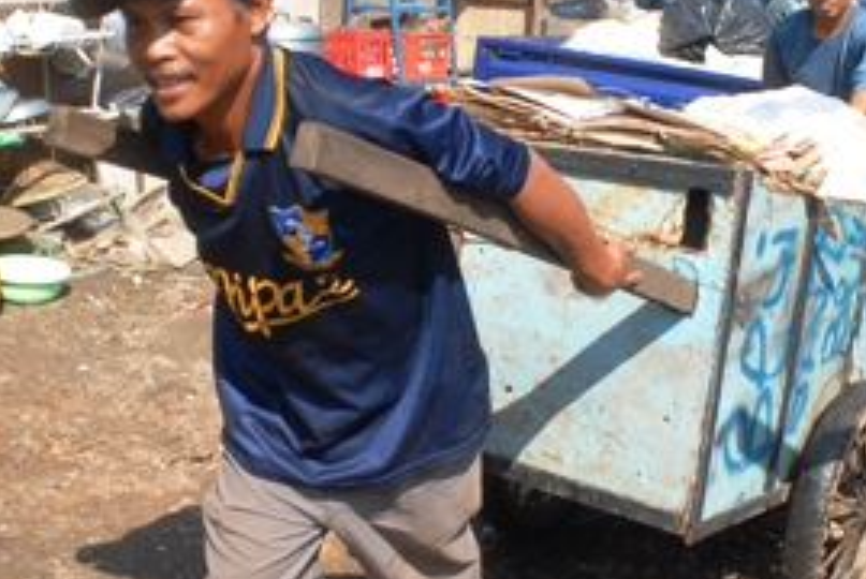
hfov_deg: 39.5
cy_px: 290
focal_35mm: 50
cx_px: 457
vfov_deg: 27.1
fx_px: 1204
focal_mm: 20
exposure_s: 1/750
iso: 100
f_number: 3.2
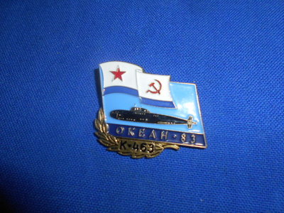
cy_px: 106
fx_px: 213
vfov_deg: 53.1
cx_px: 142
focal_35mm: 26
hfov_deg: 67.3
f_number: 8
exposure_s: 1/25
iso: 80
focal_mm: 4.6
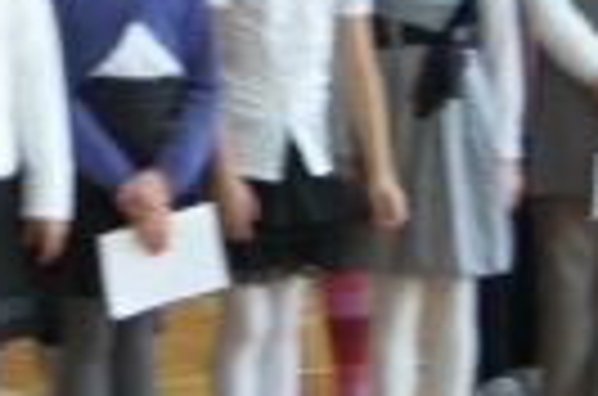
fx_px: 3480
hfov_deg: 9.6
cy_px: -173
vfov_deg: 6.4
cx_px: -238
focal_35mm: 210
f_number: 5
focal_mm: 35
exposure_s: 1/60
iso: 1000
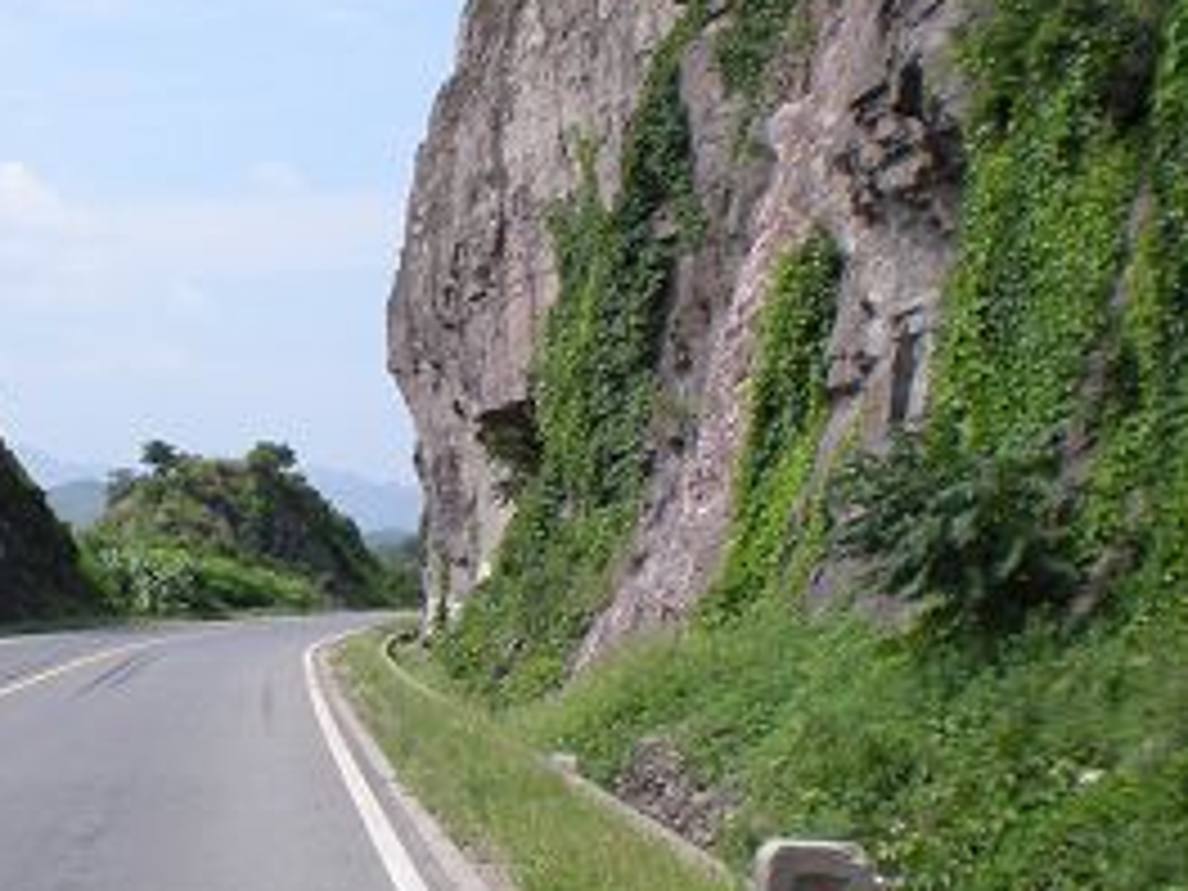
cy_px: 502
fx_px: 2471
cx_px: 248
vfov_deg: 20.4
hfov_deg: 26.6
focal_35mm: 72
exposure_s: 1/434
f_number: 4.6
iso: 64
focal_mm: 6.3
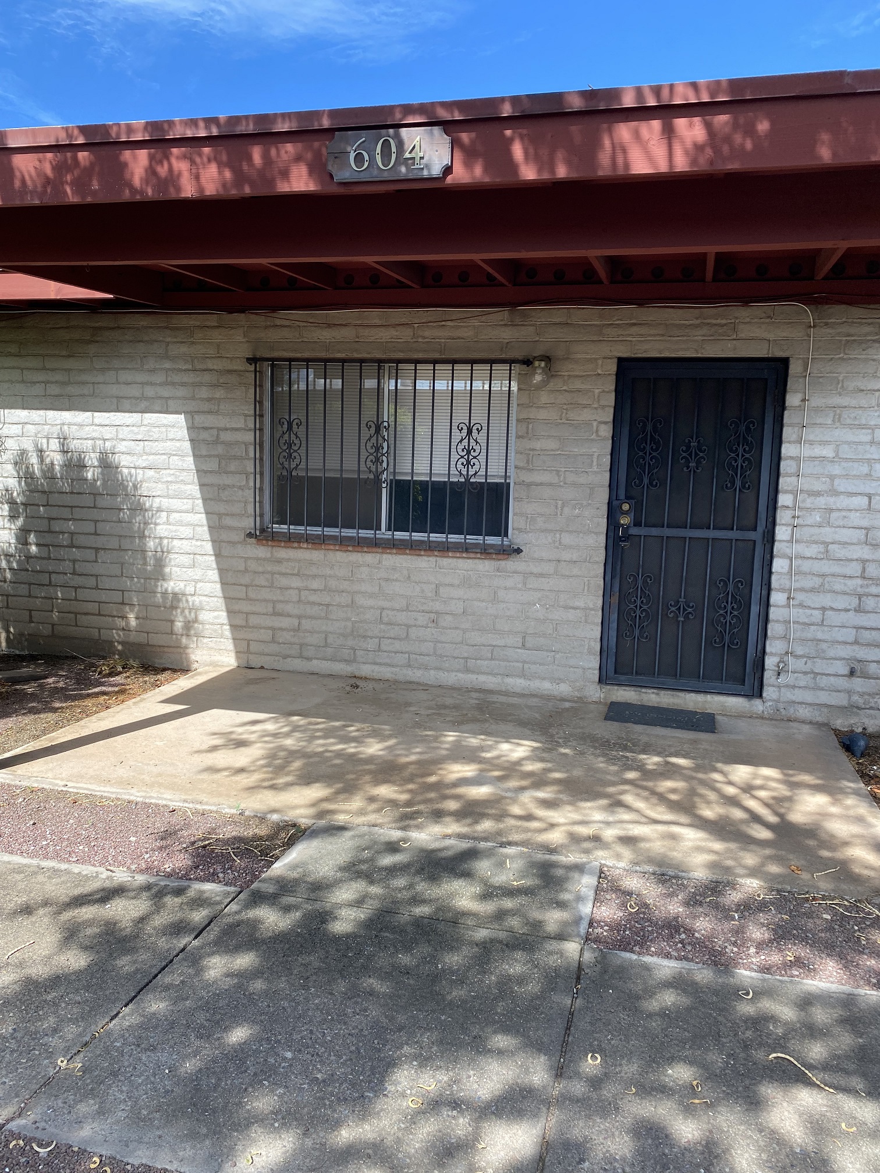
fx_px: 881
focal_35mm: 26
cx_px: 440
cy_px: 586
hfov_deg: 53.1
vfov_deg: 67.3
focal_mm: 4.25
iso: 32
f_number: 1.8
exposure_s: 1/733
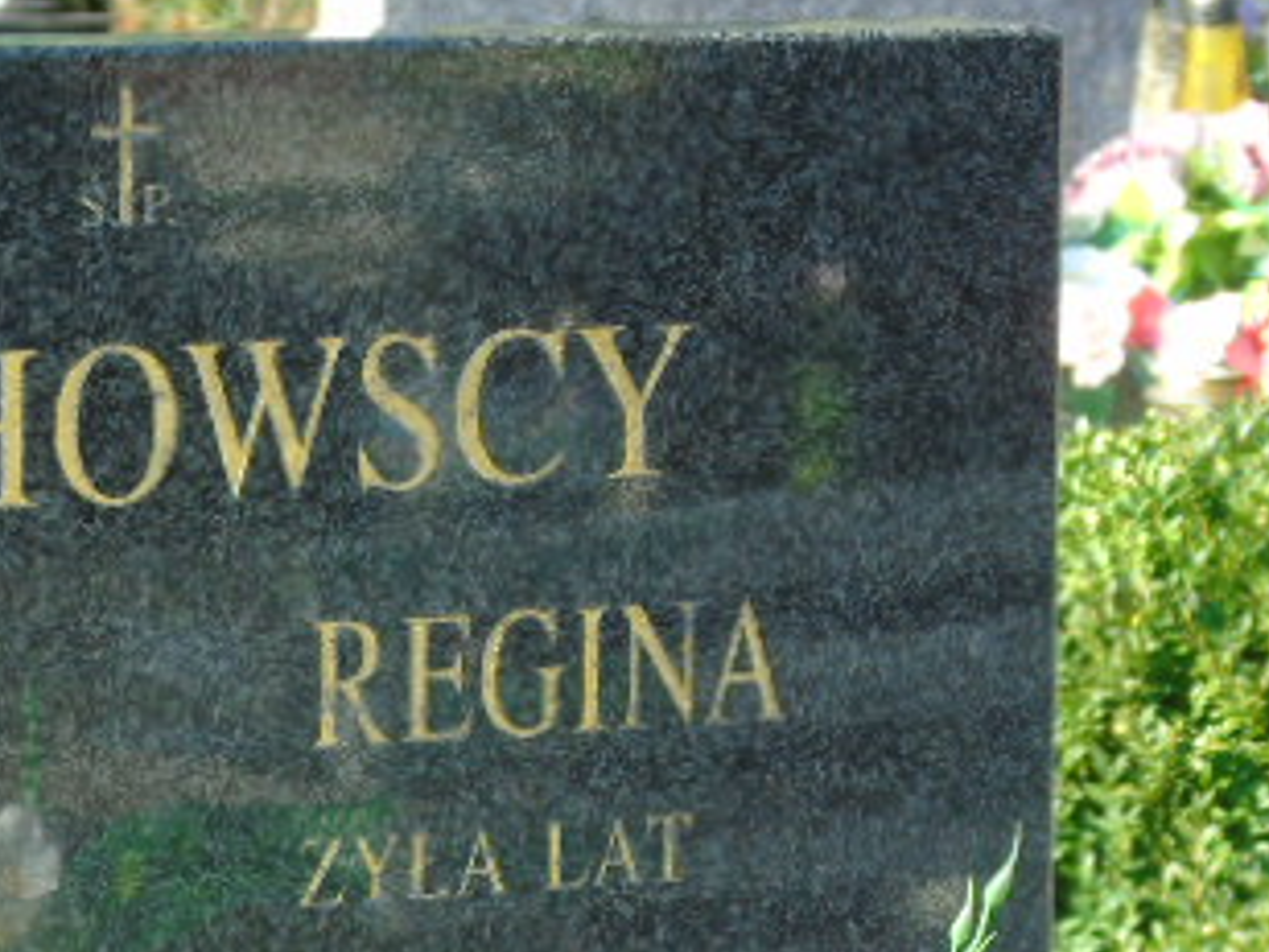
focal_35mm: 295
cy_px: 767
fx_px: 10815
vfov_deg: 5.0
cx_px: 107
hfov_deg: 6.7
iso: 100
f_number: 4.7
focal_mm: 25
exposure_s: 1/125
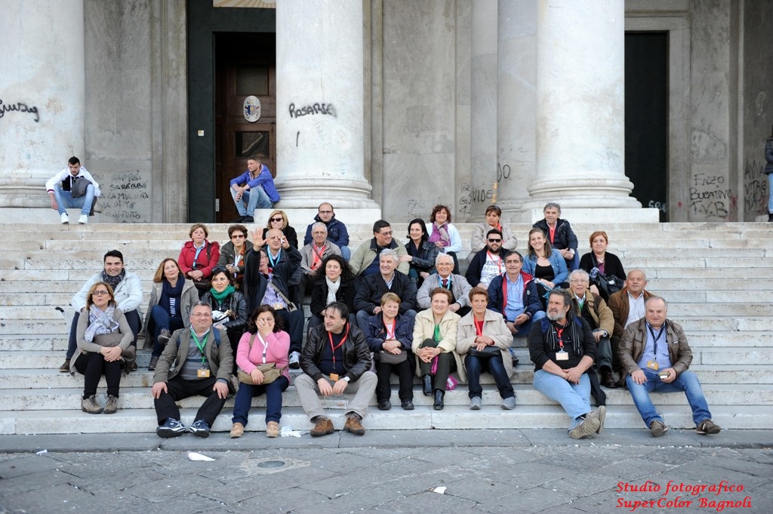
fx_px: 901
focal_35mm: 42
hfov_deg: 46.4
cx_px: 386
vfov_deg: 31.8
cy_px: 257
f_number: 2.8
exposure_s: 1/1600
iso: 1000
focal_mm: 42
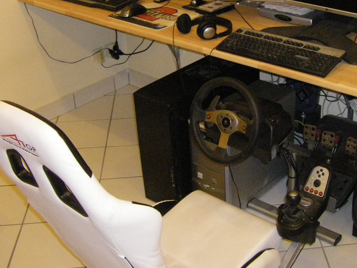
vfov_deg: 25.6
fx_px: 588
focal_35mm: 57
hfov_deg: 33.5
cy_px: 97
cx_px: 236
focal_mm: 6.3
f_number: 3.5
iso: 800
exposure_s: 1/50
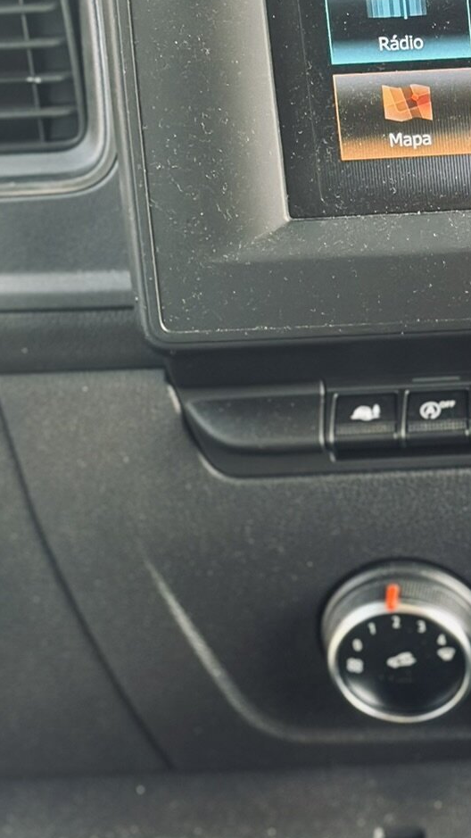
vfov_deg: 18.7
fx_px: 2532
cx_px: 426
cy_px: 591
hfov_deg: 10.6
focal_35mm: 114
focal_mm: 6.86
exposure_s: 1/60
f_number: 1.78
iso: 160
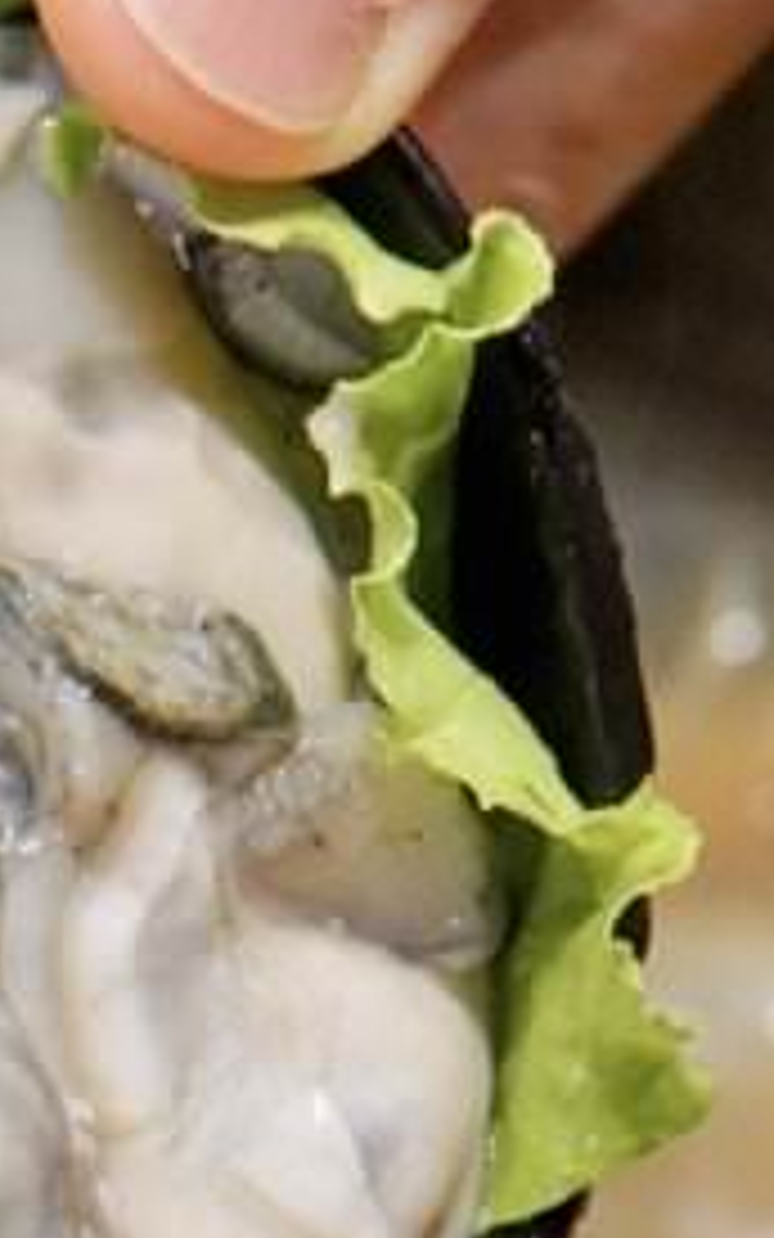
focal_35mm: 167
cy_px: 1342
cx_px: -567
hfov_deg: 7.6
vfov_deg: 12.3
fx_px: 5633
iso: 640
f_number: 4
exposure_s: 1/60
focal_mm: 30
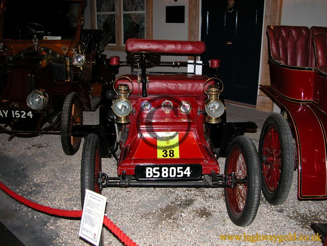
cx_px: 164
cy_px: 123
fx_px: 340
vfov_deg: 39.7
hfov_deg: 51.4
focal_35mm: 36
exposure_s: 1/60
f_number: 2.8
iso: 200
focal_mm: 9.2
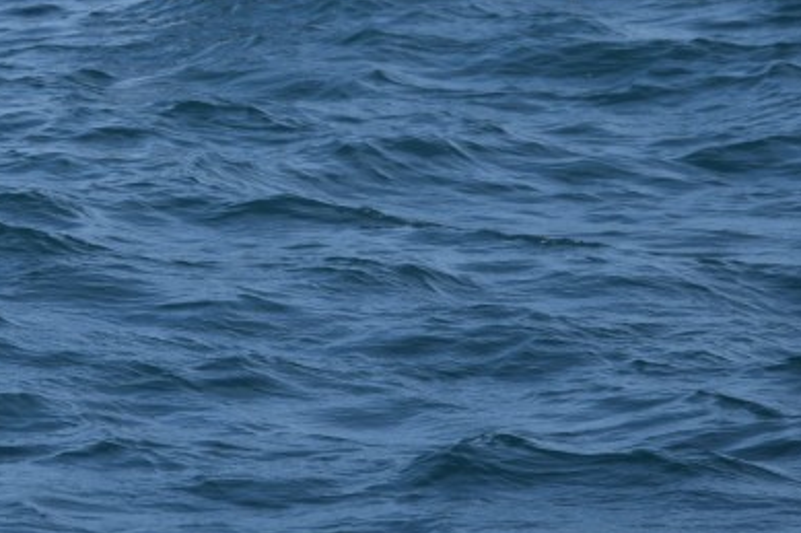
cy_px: -177
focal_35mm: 604
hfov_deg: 3.4
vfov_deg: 2.3
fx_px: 13441
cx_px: 80
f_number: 5.6
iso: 200
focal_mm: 145
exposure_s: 1/1600
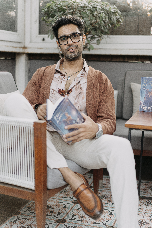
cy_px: 114
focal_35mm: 55
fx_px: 348
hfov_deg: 24.6
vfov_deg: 36.2
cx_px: 76
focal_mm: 55
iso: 320
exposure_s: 1/400
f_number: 1.8
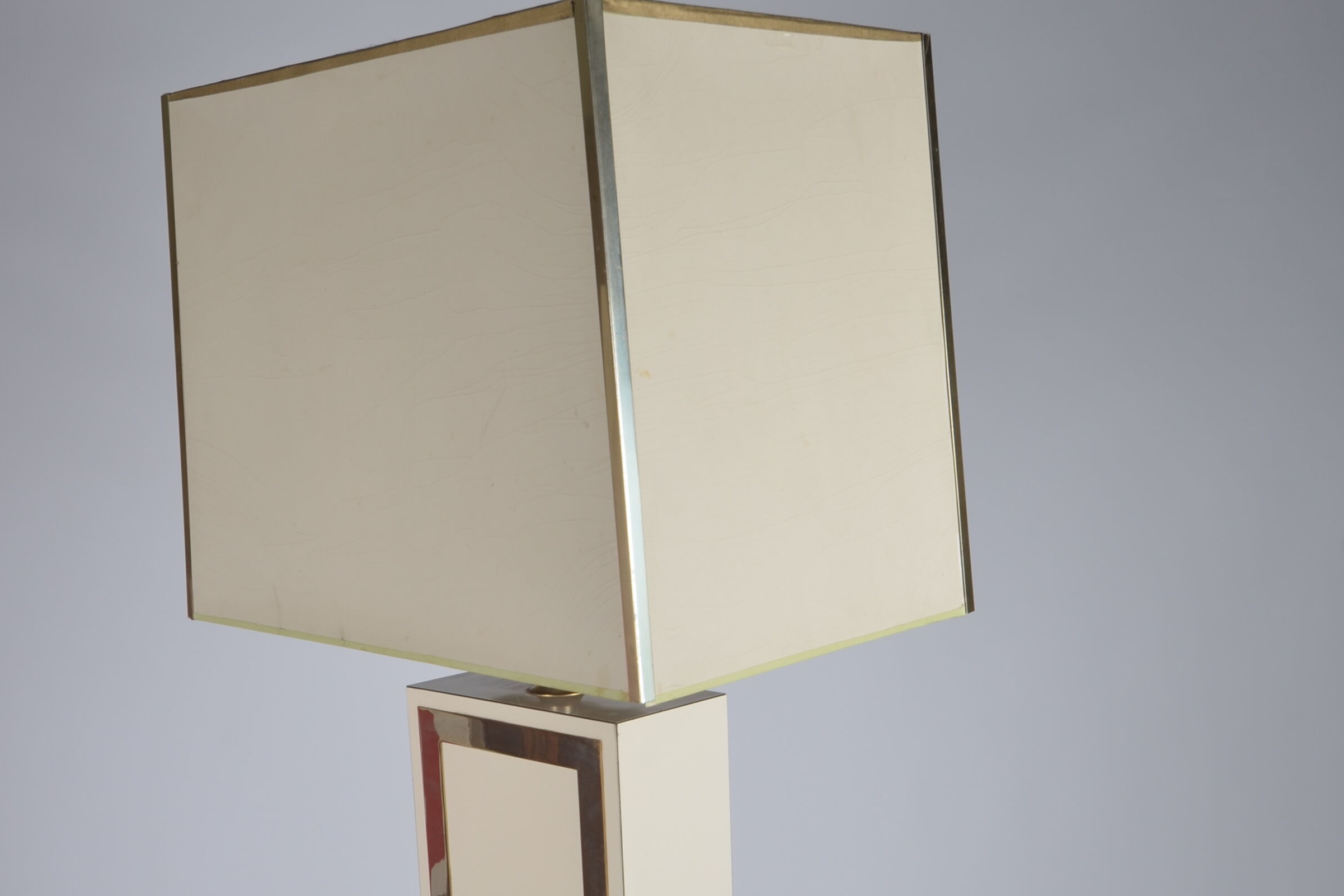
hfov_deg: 44.7
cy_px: 668
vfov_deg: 30.2
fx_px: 1634
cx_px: 669
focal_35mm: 44
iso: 100
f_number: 11
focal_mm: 19
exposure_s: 1/125
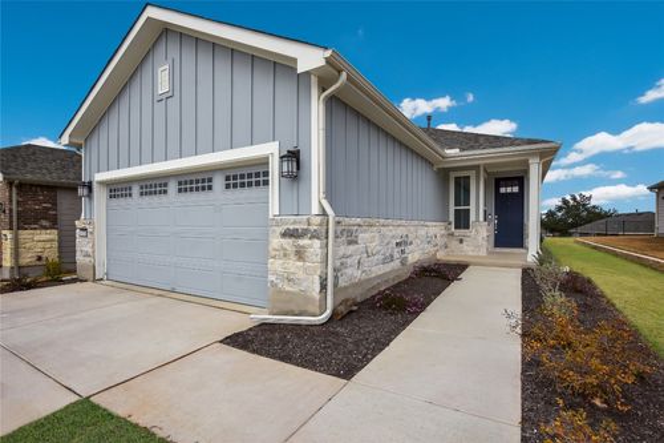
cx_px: 332
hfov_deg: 92.5
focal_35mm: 17
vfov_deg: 69.6
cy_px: 222
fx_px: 318
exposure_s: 1/640
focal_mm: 11.5
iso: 200
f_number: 8
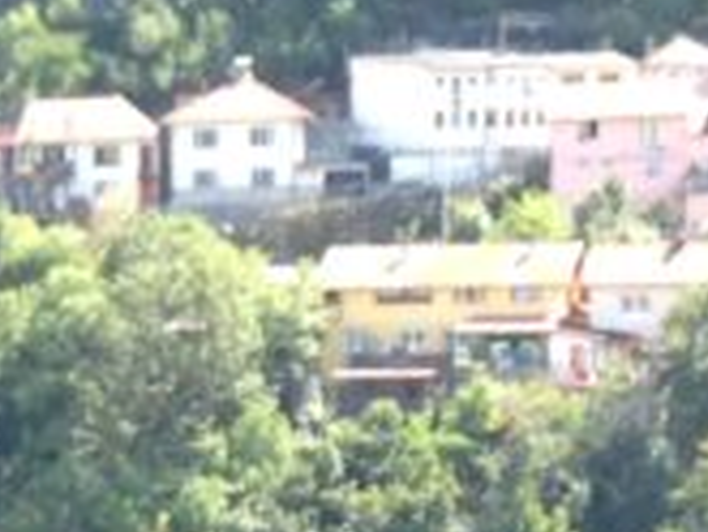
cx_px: -446
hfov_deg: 9.3
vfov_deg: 7.2
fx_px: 4196
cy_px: 661
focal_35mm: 205
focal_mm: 4.12
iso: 50
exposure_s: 1/160
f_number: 2.4
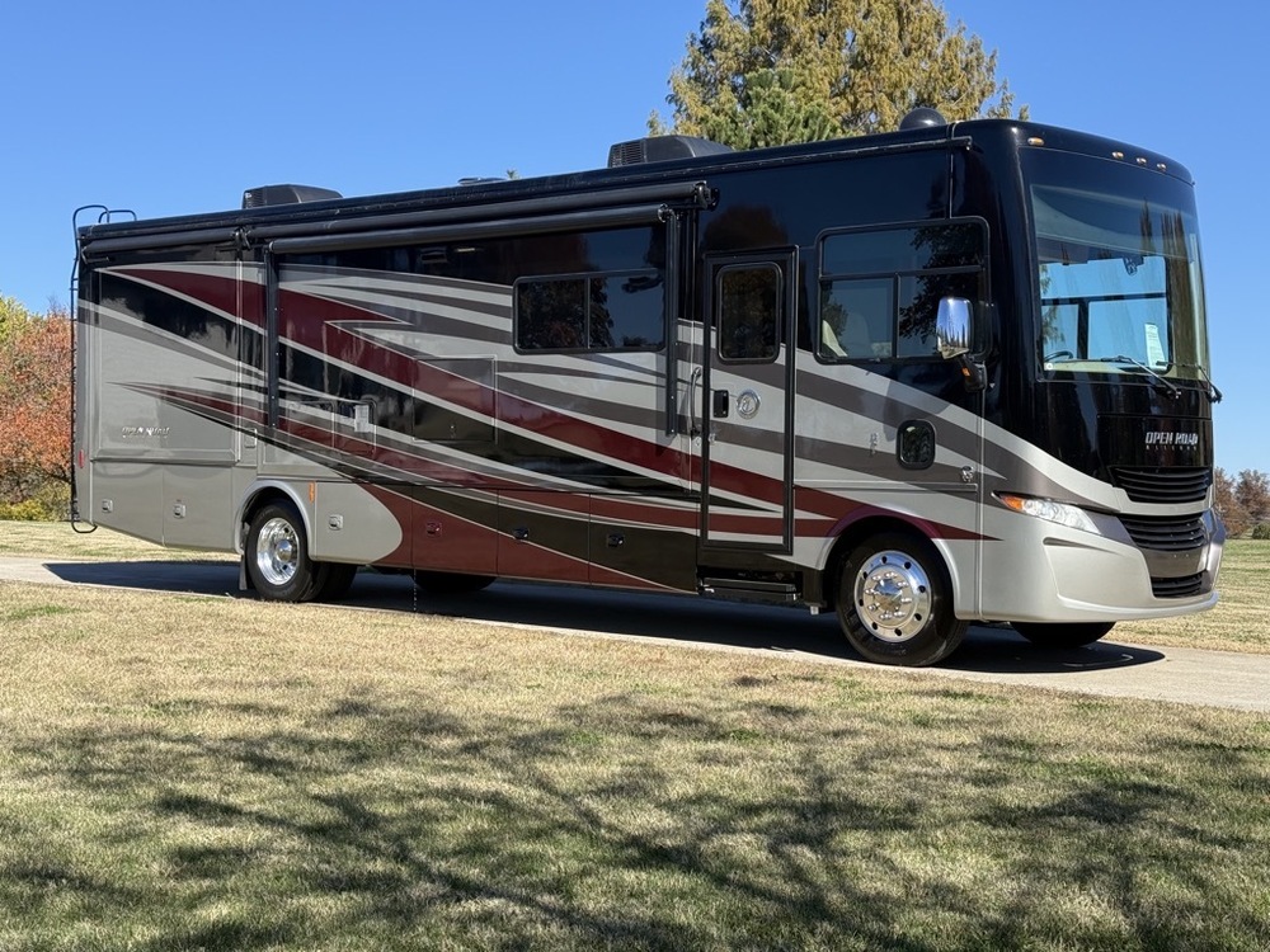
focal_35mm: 48
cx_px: 635
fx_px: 1761
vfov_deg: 30.3
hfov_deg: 39.7
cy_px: 476
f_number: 1.78
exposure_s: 1/2762
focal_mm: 6.76
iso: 64
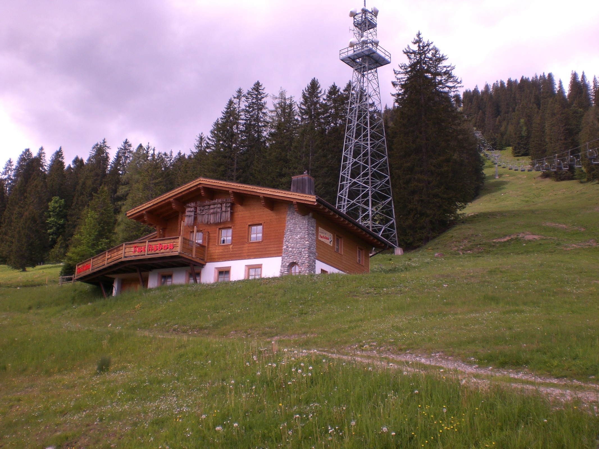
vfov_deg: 37.7
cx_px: 300
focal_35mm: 38
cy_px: 224
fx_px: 658
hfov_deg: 49.0
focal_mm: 6.3
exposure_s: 1/320
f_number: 4.4
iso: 50
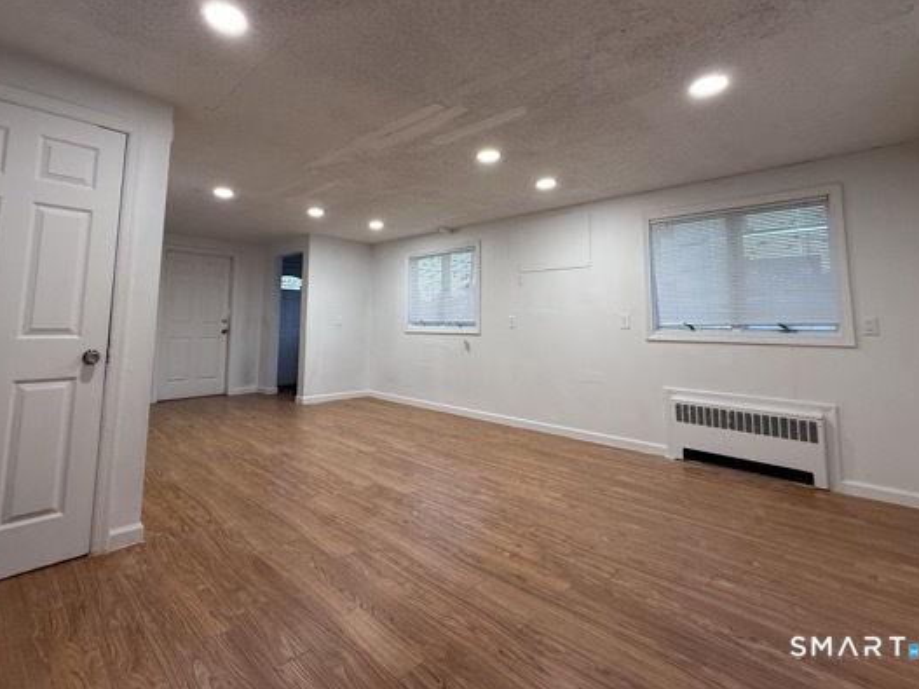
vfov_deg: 73.9
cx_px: 425
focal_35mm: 17
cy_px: 274
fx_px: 451
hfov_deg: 90.9
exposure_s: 1/120
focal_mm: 2.22
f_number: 2.2
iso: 200
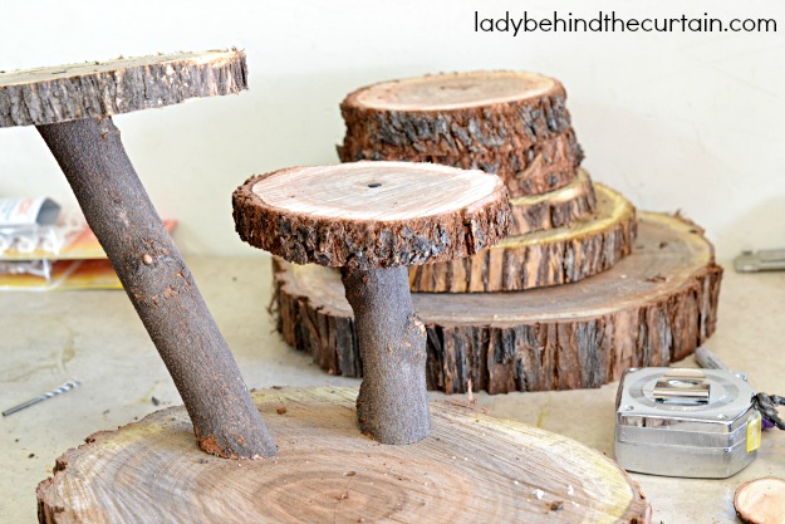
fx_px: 1636
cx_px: 392
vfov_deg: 18.2
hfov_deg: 27.0
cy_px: 262
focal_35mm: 75
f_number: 5.6
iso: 800
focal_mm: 50
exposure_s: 1/25
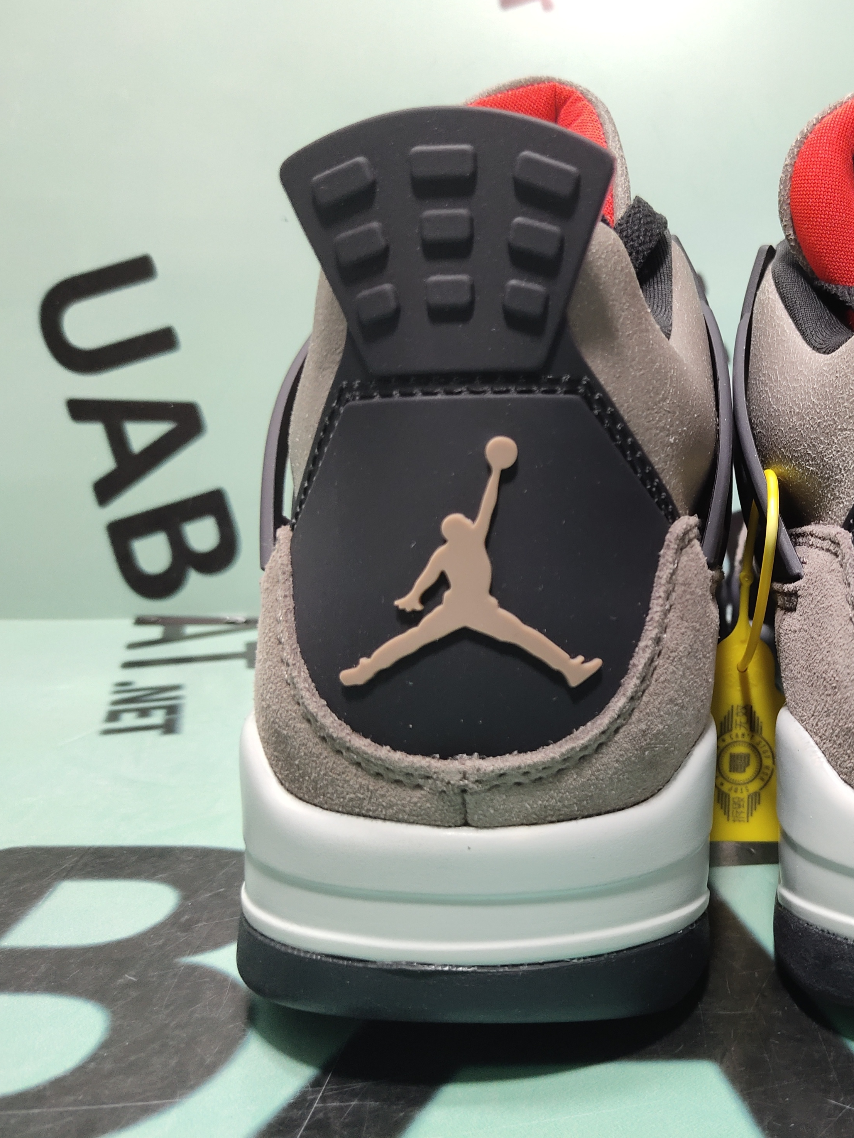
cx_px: 711
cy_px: 555
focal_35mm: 41
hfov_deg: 33.9
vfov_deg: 45.8
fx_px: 1348
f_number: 1.79
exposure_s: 1/100
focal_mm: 4.35
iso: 263
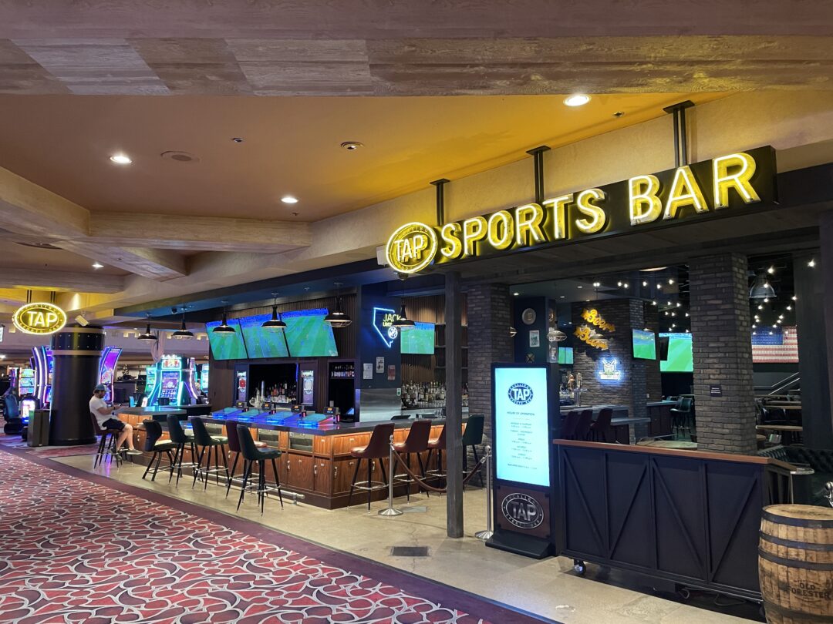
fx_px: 626
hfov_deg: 67.3
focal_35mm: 26
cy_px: 312
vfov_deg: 53.1
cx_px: 416
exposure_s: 1/40
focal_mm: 4.2
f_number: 1.6
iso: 400
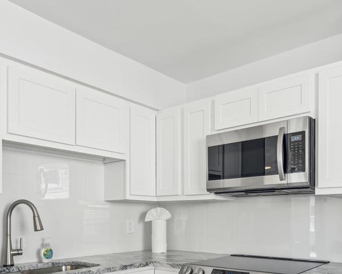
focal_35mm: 31
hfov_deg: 56.2
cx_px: 221
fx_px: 314
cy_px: 206
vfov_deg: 45.5
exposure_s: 1/8
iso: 100
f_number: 7.1
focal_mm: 14
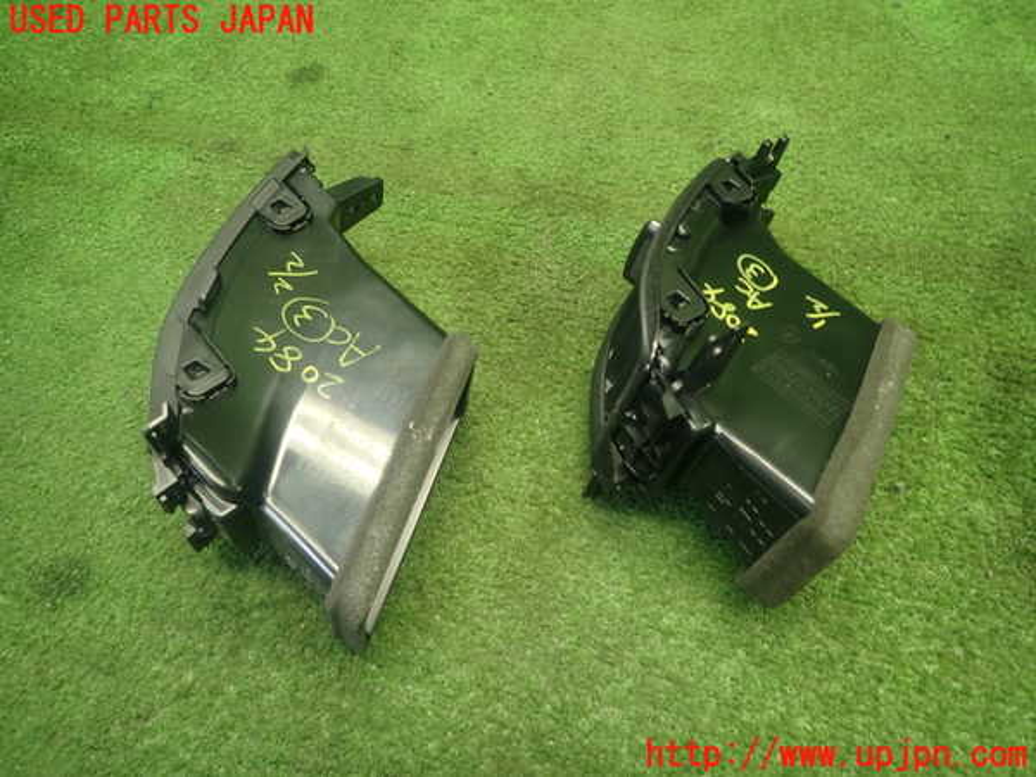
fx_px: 748
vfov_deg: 54.9
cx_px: 518
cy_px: 388
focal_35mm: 25
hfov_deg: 69.4
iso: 200
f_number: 2
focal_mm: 4.5
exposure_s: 1/30
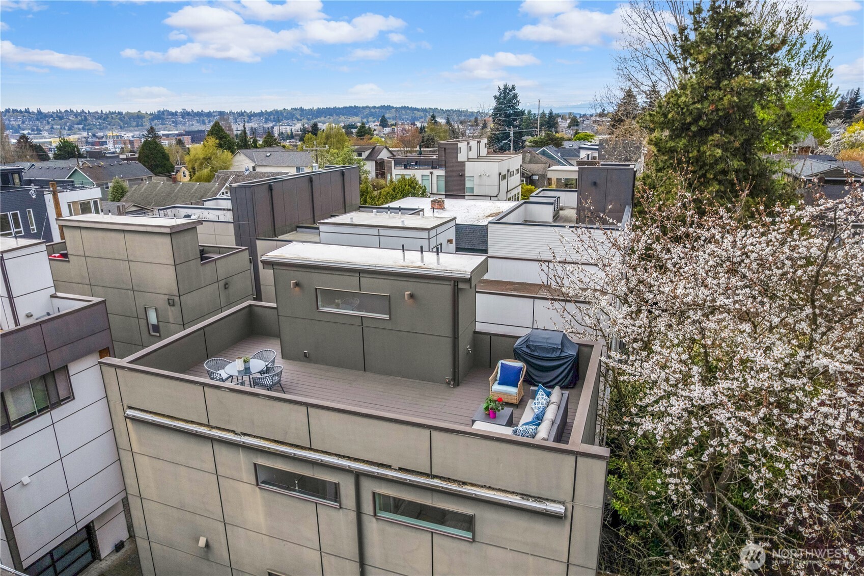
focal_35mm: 22
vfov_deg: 57.2
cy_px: 288
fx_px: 528
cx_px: 432
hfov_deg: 78.6
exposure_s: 1/2500
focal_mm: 8.38
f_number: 2.8
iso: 100
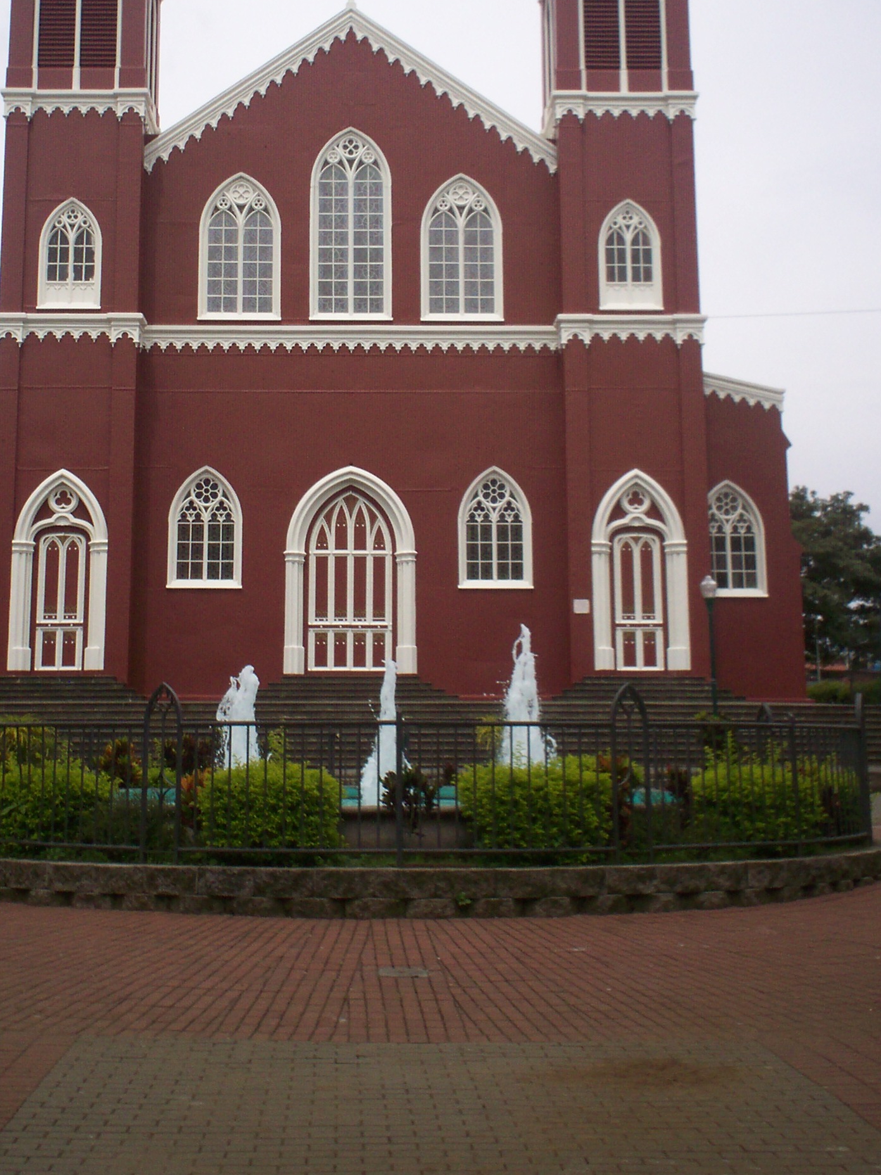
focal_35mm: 50
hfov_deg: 29.1
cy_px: 391
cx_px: 378
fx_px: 1697
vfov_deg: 37.8
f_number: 4.5
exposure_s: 1/892
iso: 100
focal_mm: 6
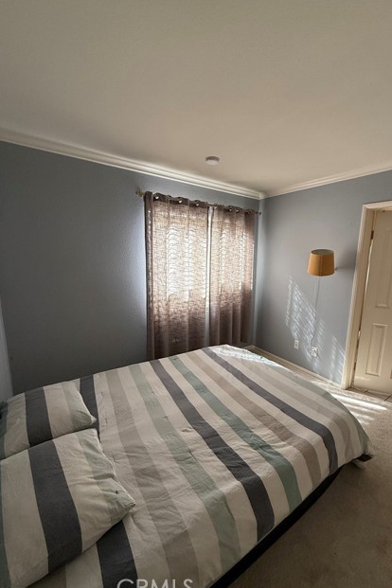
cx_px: 226
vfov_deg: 100.4
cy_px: 298
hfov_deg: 76.8
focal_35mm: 15
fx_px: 245
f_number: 2.2
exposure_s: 1/99
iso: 80
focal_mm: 2.22
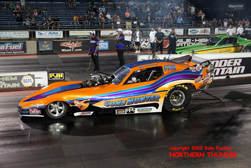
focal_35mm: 45
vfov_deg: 29.9
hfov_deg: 43.6
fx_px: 314
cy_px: 84
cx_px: 126
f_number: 2.8
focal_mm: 30
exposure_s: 1/400
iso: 4000
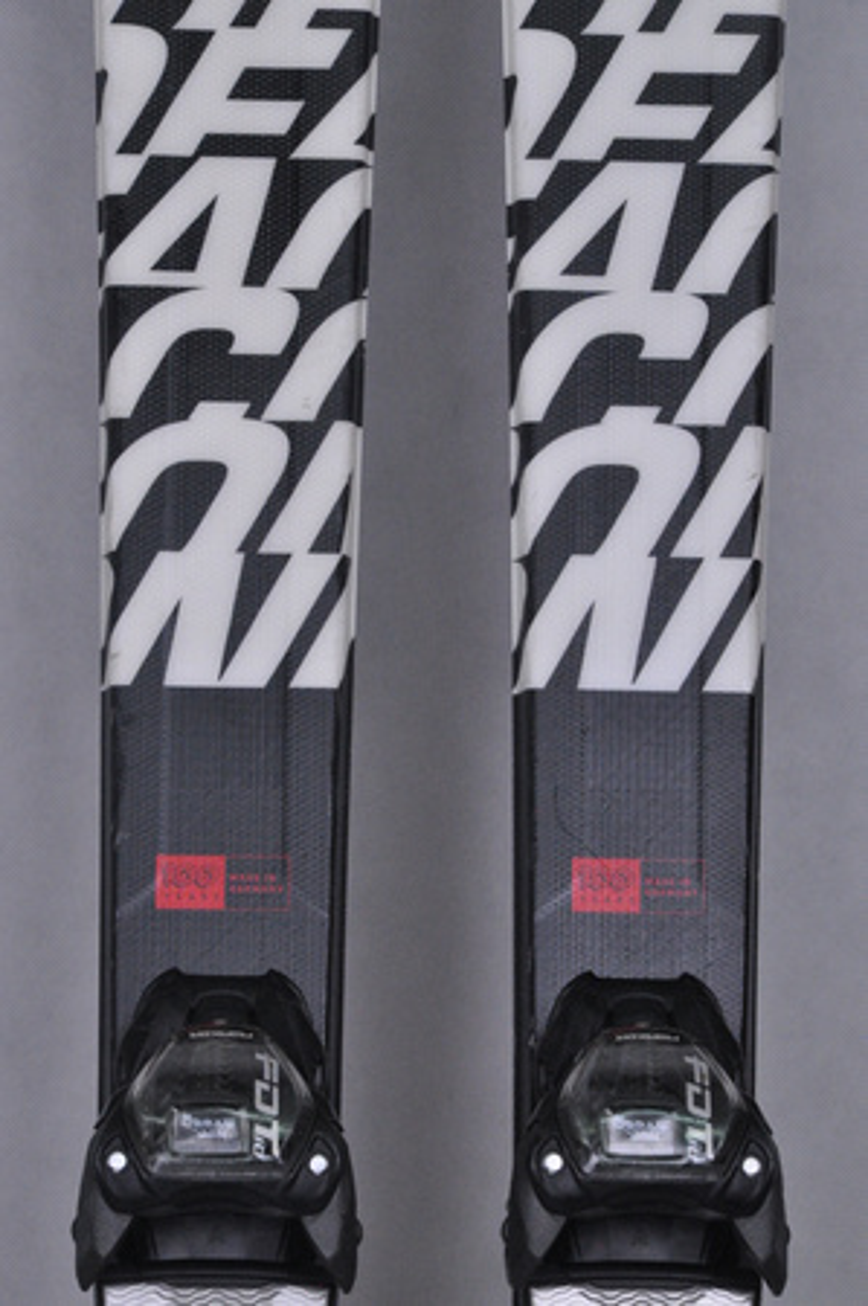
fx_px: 5709
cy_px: 653
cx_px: 434
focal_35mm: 158
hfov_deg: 8.7
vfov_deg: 13.1
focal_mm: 105
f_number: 11
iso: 3200
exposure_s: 1/125
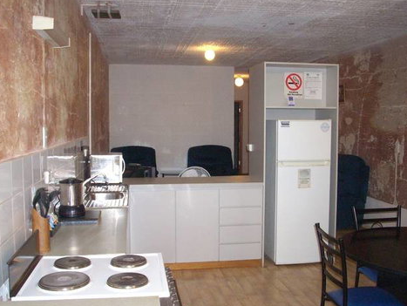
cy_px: 153
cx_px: 203
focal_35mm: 38
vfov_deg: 37.8
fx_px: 447
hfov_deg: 48.9
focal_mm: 6.2
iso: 400
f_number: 2.8
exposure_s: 1/60
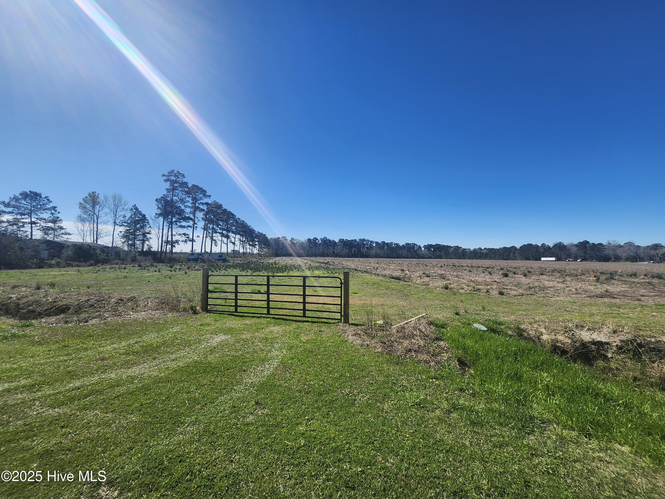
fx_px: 250
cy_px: 250
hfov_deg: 106.2
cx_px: 332
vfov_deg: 89.9
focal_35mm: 13
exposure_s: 1/2380
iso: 40
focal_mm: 1.74
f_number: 2.2
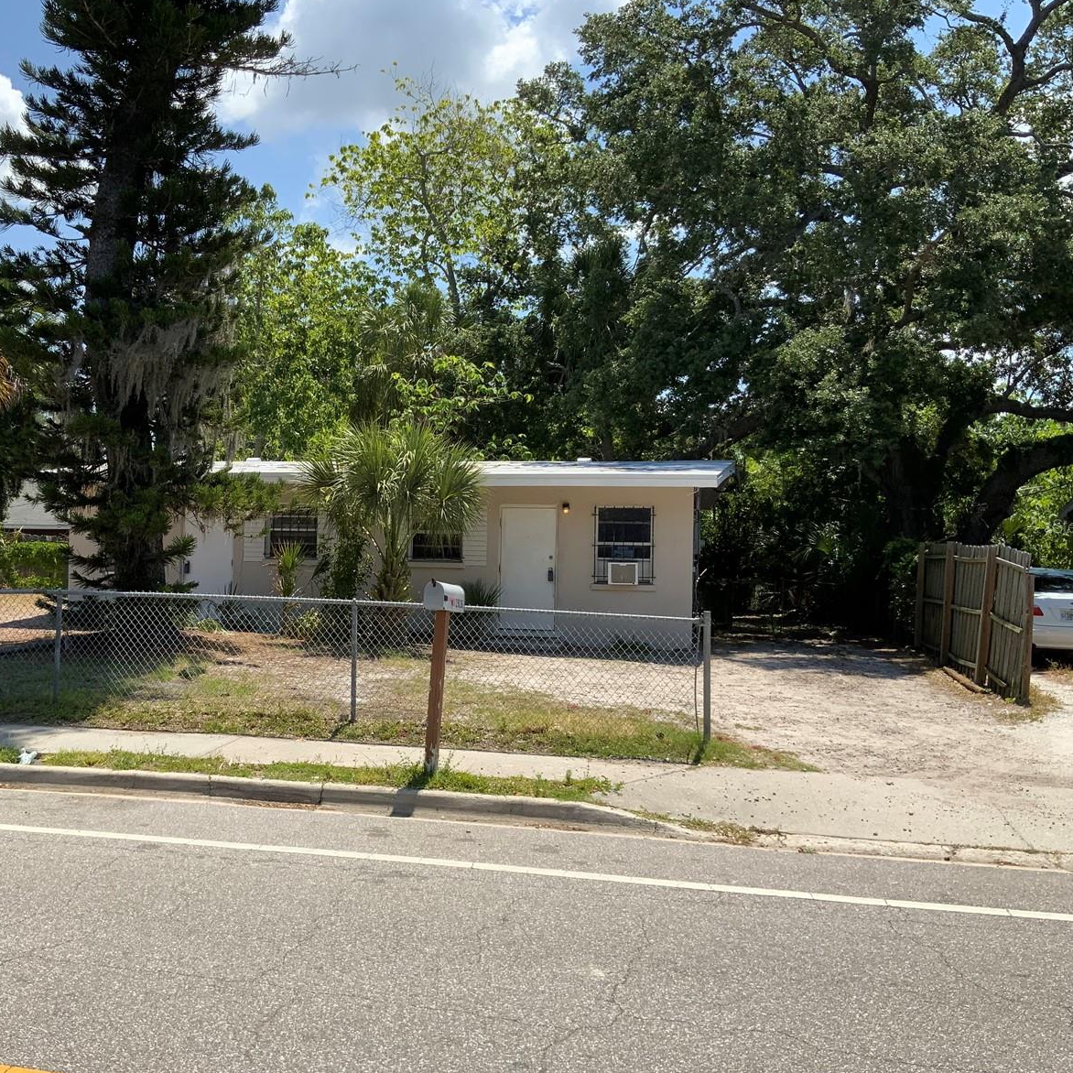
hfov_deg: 46.8
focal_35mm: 35
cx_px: 406
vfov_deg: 47.2
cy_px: 526
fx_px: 1227
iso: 16
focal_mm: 3
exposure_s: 1/1730
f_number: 1.8
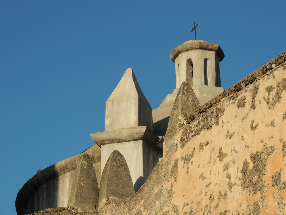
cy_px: 108
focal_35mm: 145
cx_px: 143
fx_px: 1198
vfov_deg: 10.2
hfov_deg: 13.6
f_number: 4.4
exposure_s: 1/1000
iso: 100
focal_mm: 25.8
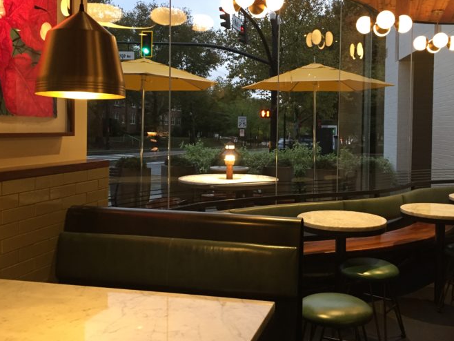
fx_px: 485
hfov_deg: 49.8
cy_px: 138
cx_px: 271
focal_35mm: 37
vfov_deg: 38.5
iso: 125
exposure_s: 1/30
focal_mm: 4.15
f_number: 2.2
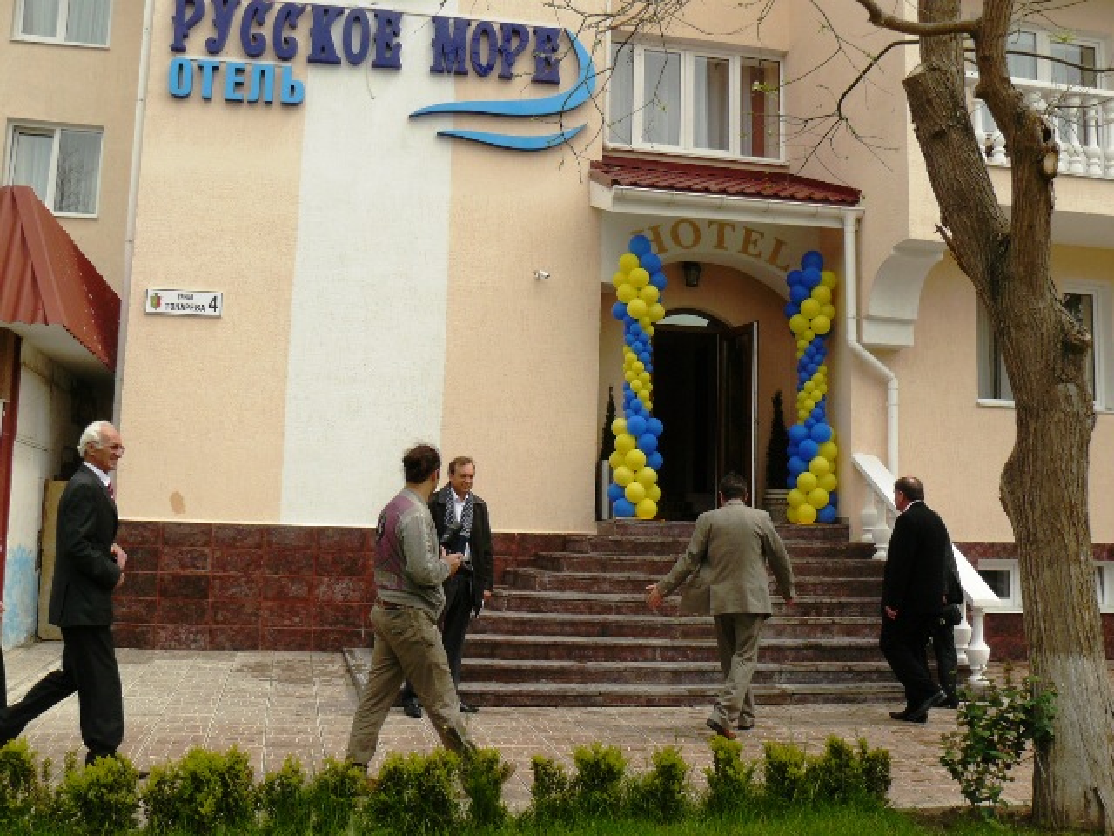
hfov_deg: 51.4
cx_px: 557
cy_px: 418
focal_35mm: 36
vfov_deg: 39.7
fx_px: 1159
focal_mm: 6
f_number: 5.6
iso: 100
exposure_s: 1/400
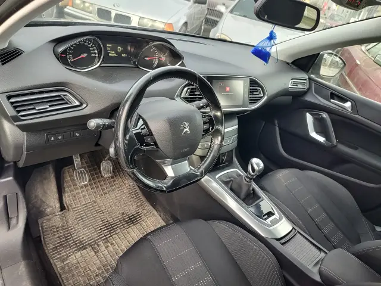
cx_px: 190
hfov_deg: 73.9
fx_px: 253
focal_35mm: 23
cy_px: 143
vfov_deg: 58.9
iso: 100
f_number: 1.8
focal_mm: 5.56
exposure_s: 1/132
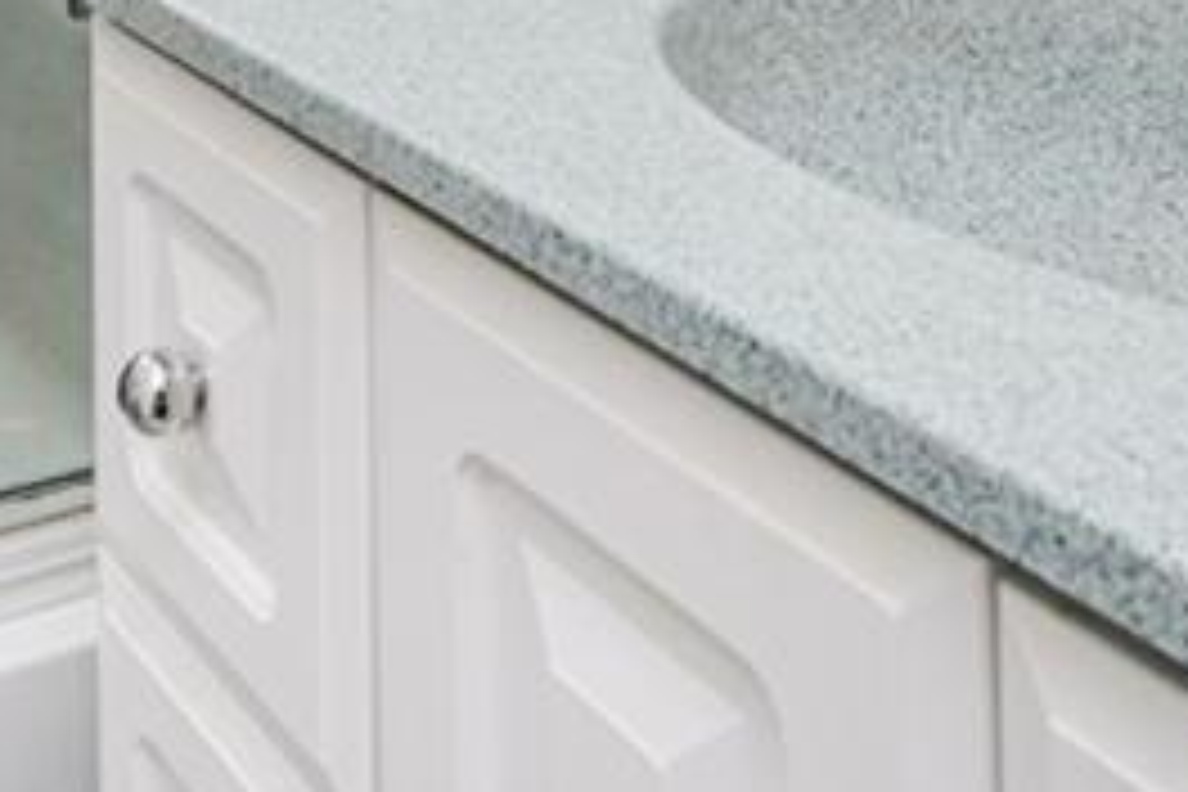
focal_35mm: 62
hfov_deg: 31.2
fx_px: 2046
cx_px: 176
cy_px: -603
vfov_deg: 17.9
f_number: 7.1
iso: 100
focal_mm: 16
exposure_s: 1/100
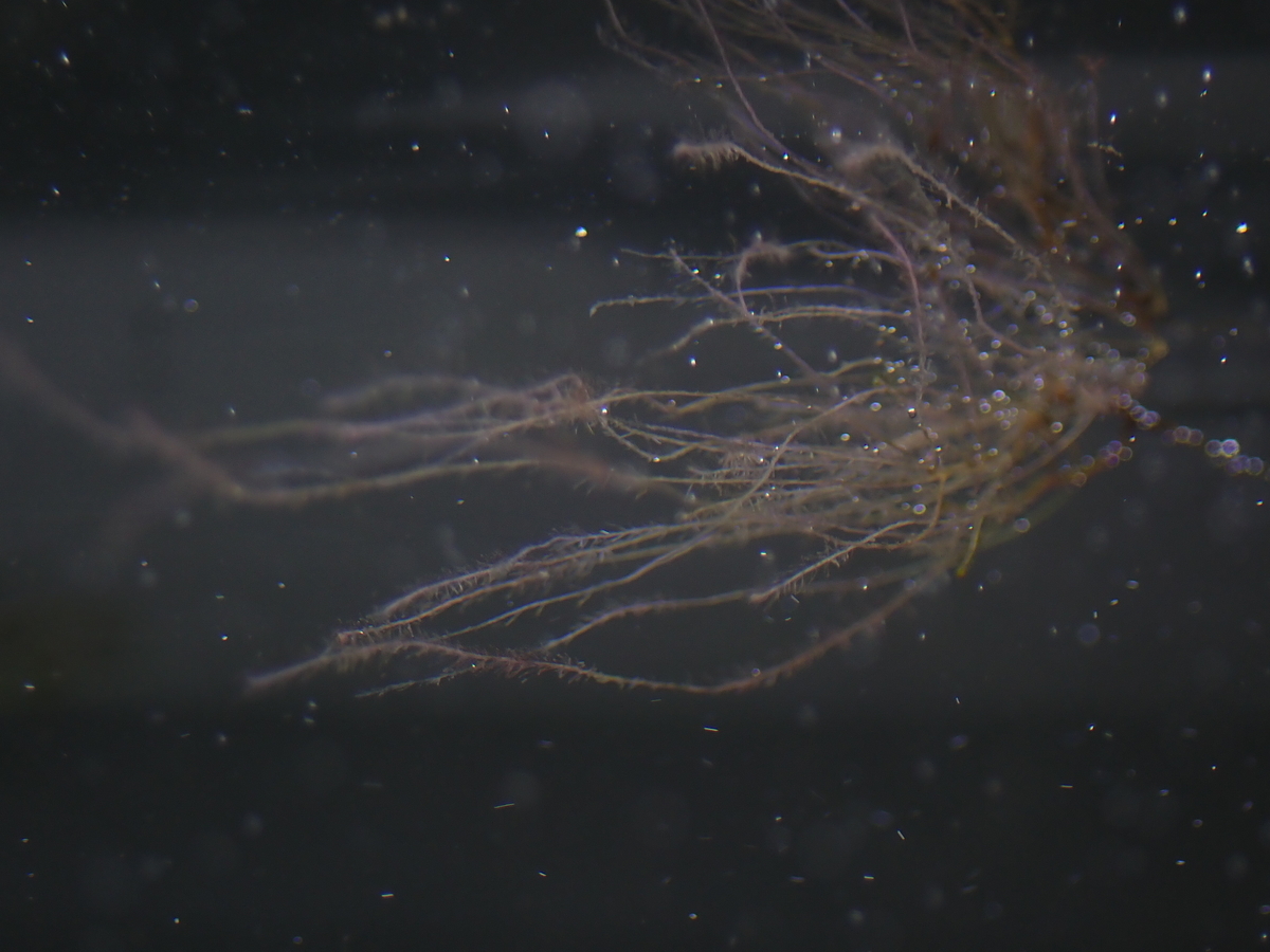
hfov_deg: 25.3
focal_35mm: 77
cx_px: 635
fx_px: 2825
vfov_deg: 19.1
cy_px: 476
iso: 160
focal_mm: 13.65
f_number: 4.1
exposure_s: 1/320
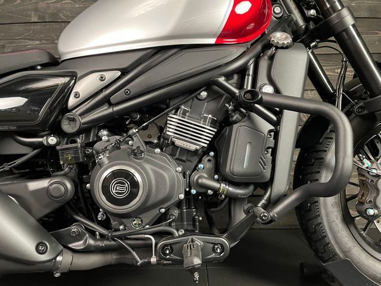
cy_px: 143
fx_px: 286
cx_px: 190
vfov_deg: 53.1
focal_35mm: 26
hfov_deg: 67.3
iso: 640
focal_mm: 4.2
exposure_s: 1/33
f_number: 1.6
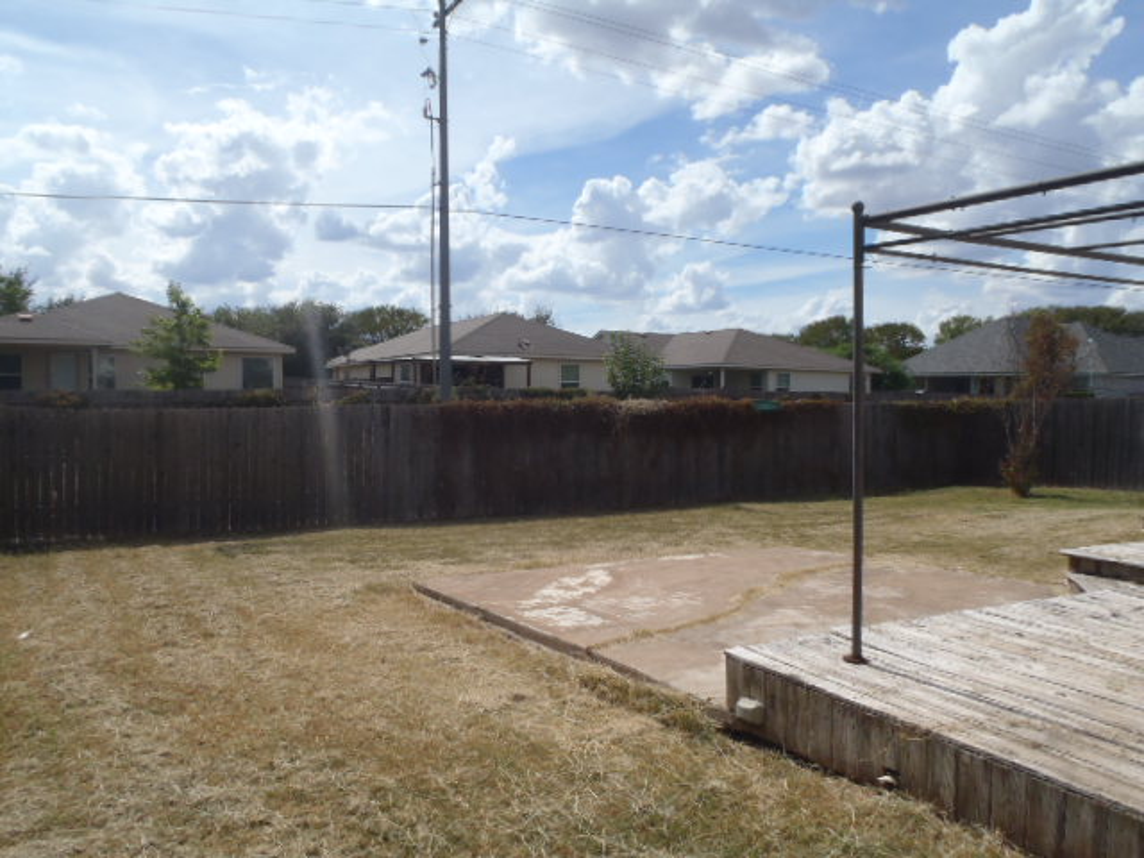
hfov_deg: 63.4
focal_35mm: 28
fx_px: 925
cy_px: 429
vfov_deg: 49.7
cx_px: 572
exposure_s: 1/1000
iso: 80
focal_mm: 5
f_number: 3.9
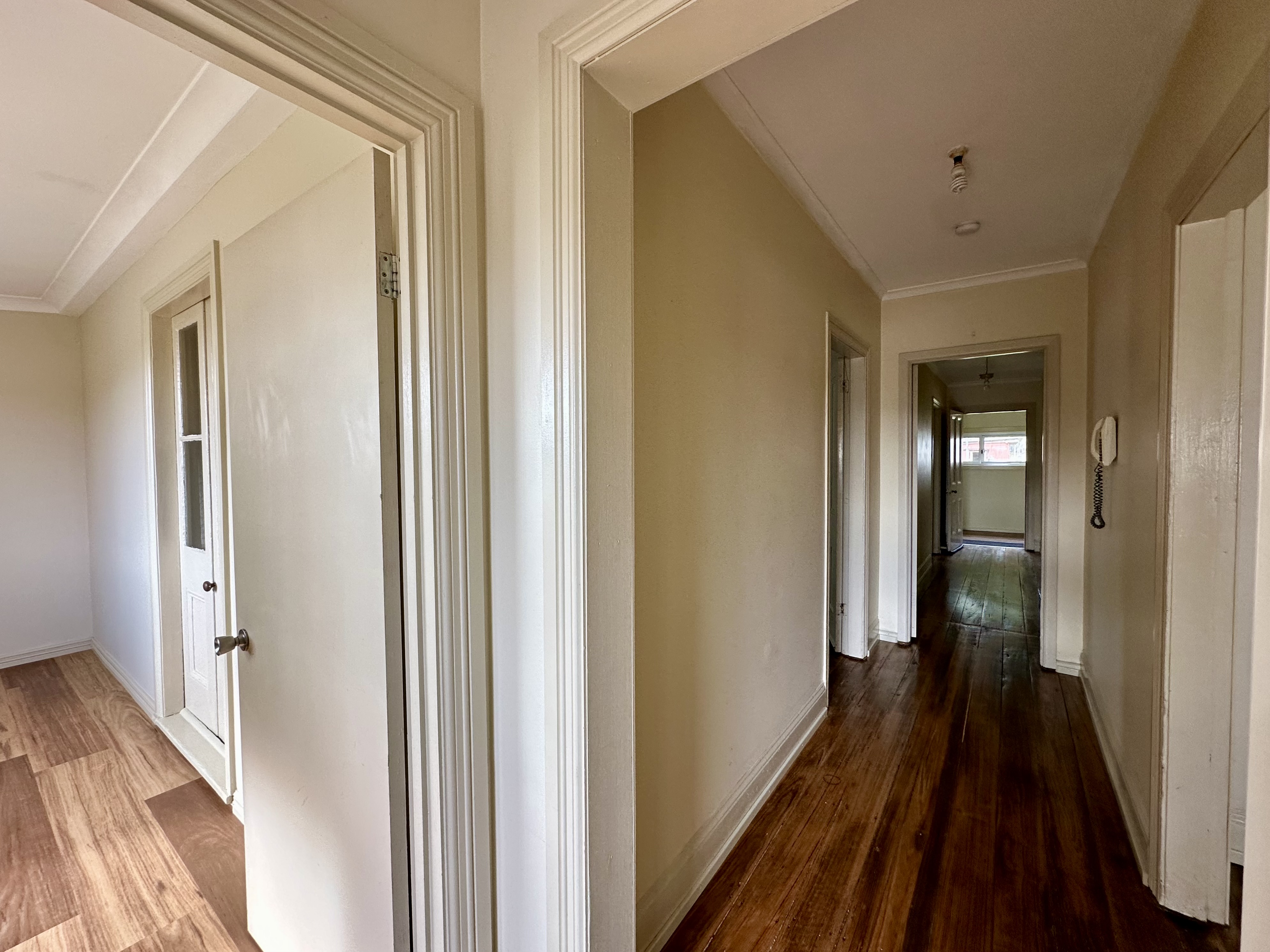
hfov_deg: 102.1
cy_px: 476
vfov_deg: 85.7
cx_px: 635
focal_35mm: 14
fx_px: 514
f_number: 2.2
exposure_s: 1/99
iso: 80
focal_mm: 2.22
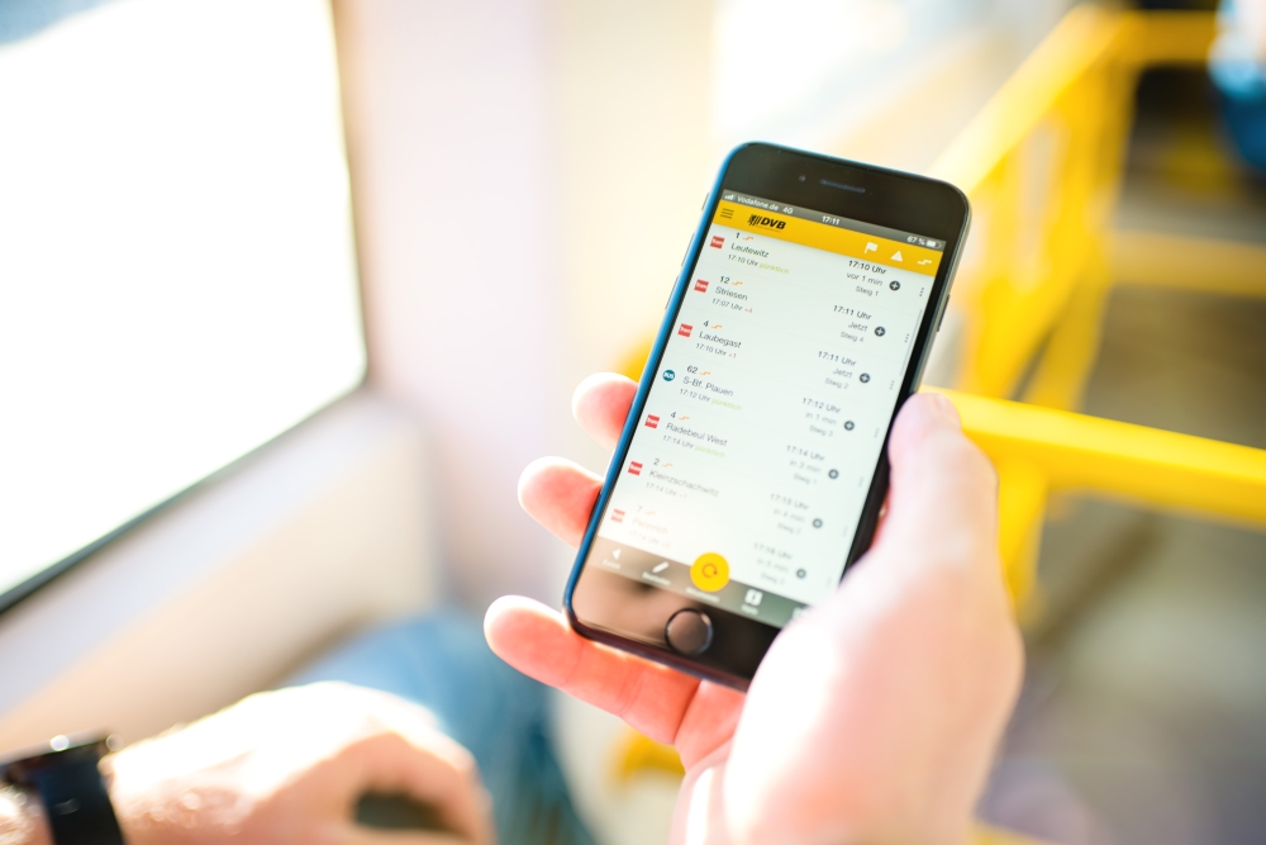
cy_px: 422
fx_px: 1231
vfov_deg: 37.9
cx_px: 633
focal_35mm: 35
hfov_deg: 54.4
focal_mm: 35
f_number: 2.2
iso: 100
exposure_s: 1/100
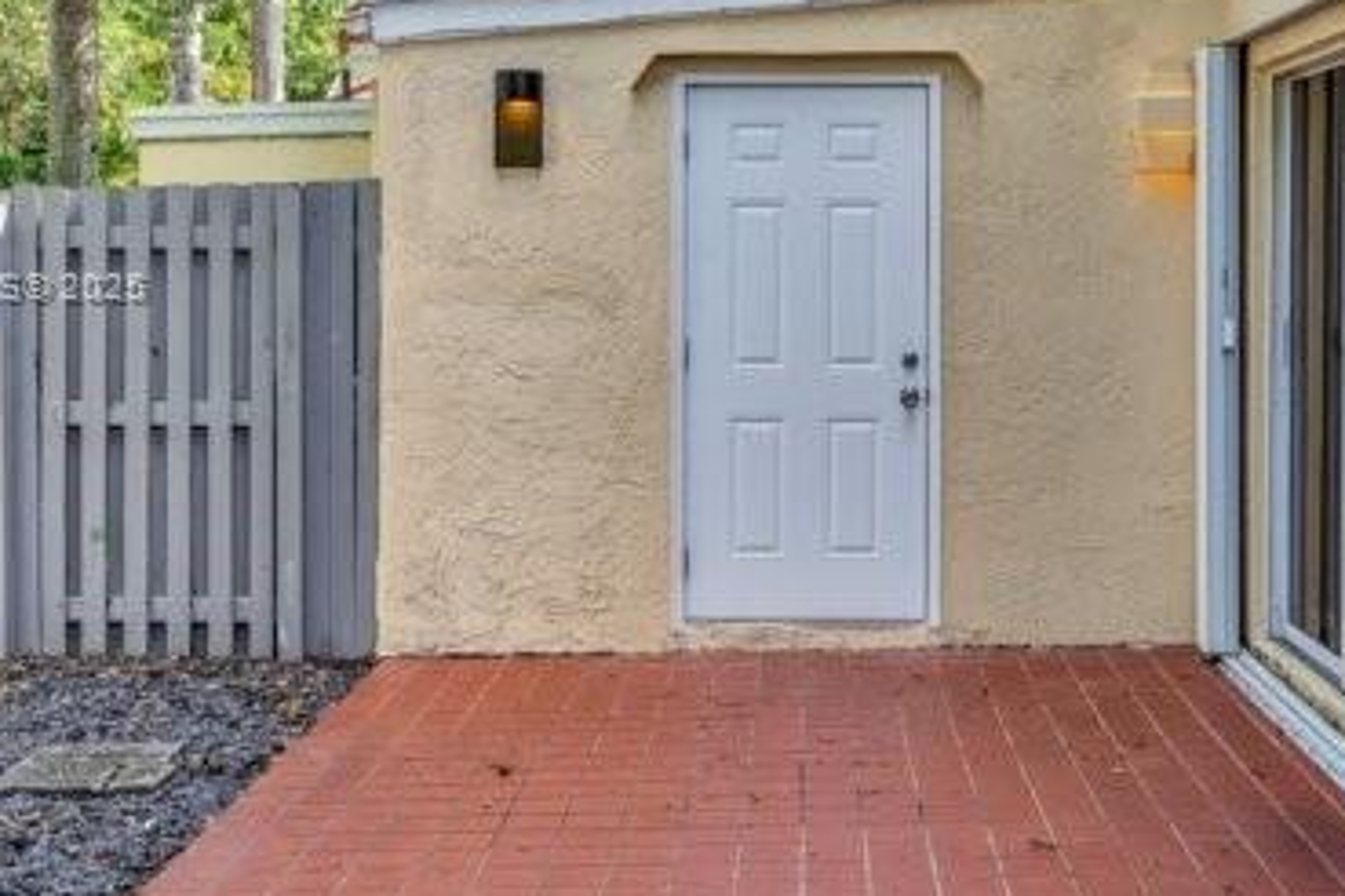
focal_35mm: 52
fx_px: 1943
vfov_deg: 25.8
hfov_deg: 38.0
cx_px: 811
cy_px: 288
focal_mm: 30
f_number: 8
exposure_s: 1/100
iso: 200
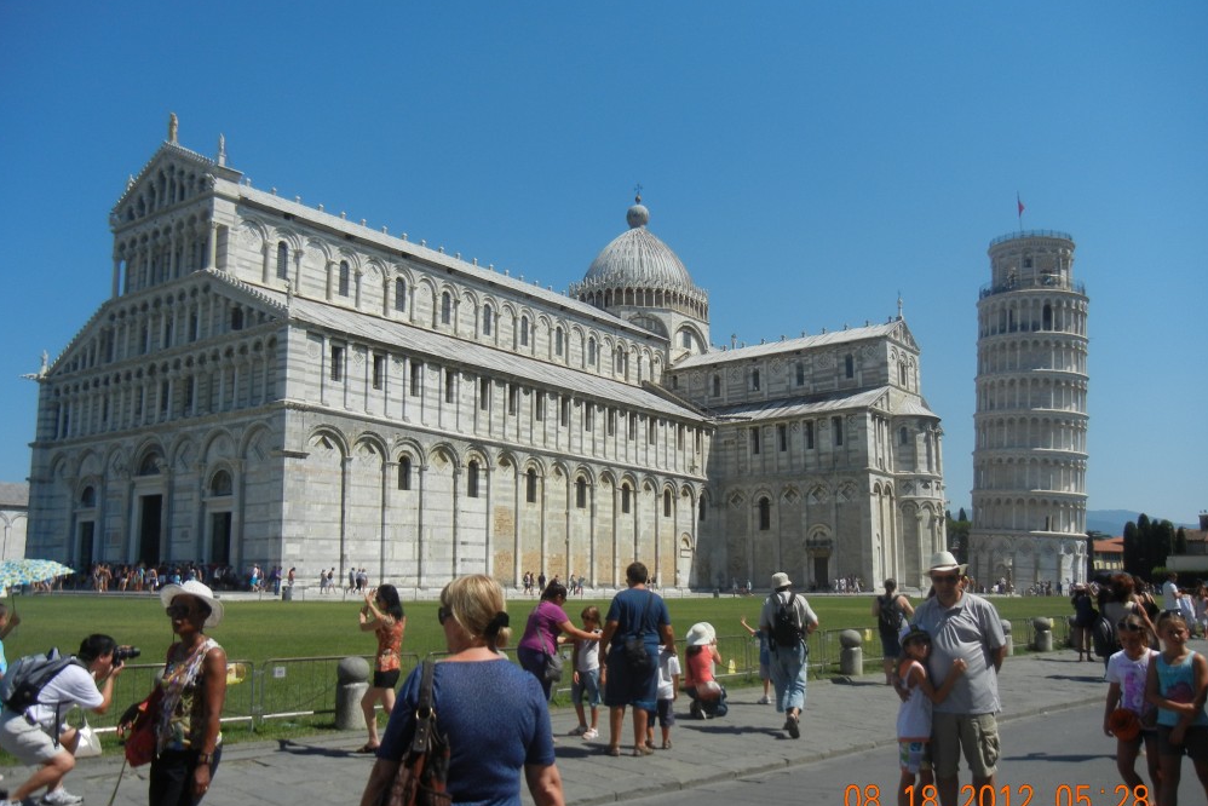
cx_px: 605
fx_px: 1074
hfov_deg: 58.7
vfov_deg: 41.1
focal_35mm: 32
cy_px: 432
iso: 160
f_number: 7
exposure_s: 1/613
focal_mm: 5.4
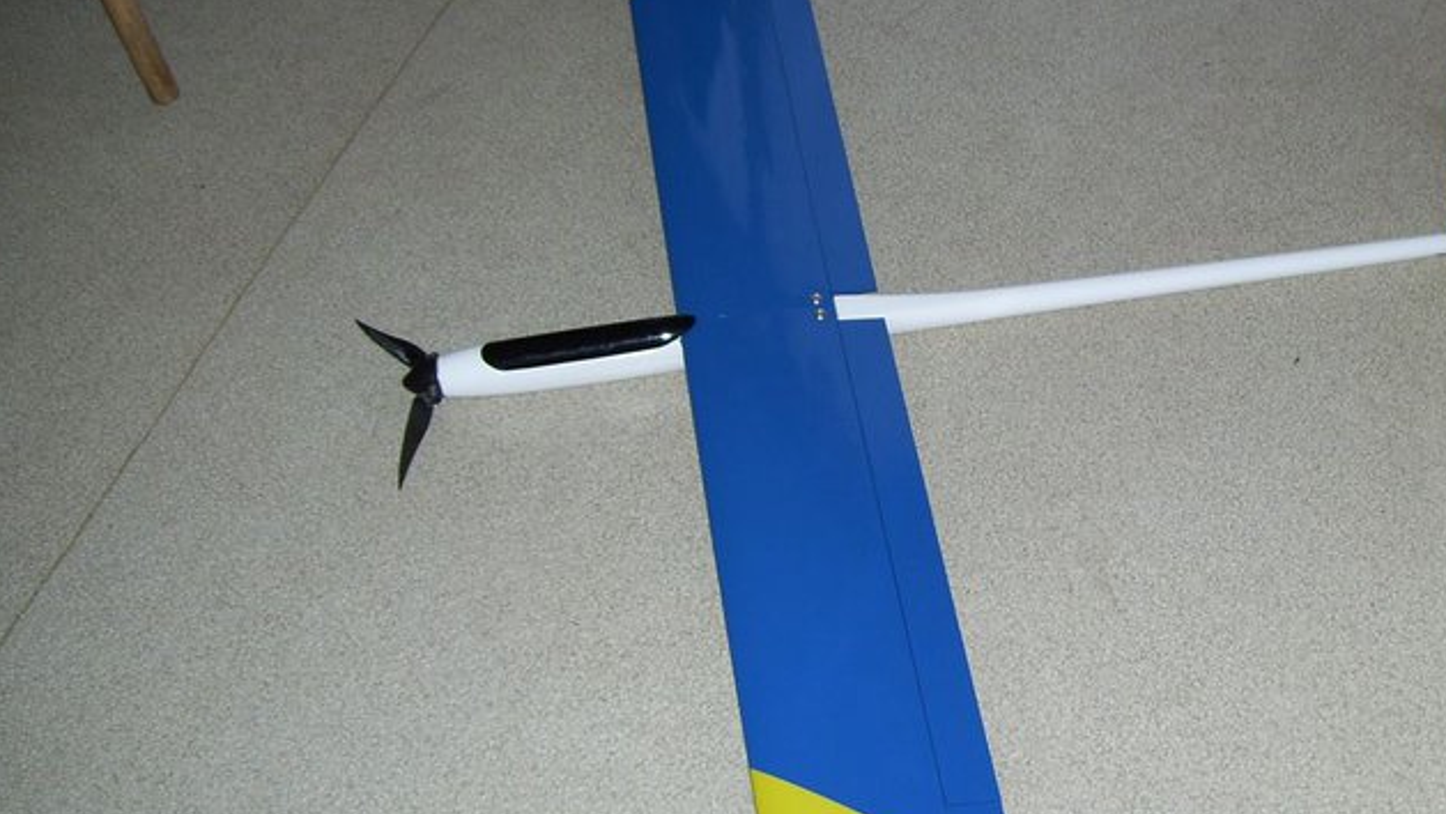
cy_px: 385
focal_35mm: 50
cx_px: 913
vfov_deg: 24.0
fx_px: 1917
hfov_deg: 41.0
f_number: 2.7
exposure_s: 1/60
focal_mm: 6
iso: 80
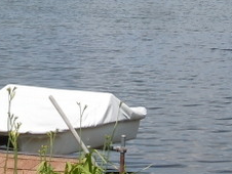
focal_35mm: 191
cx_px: 132
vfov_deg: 7.8
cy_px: 10
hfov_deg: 10.3
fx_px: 1281
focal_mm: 9.6
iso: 100
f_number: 4.9
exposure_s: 1/640
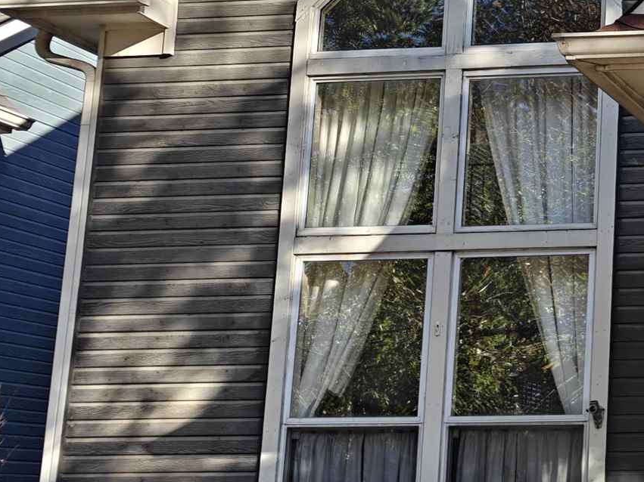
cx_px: 880
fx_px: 1544
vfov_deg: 17.7
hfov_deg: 21.0
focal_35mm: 83
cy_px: 156
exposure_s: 1/431
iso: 64
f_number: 1.6
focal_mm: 6.06
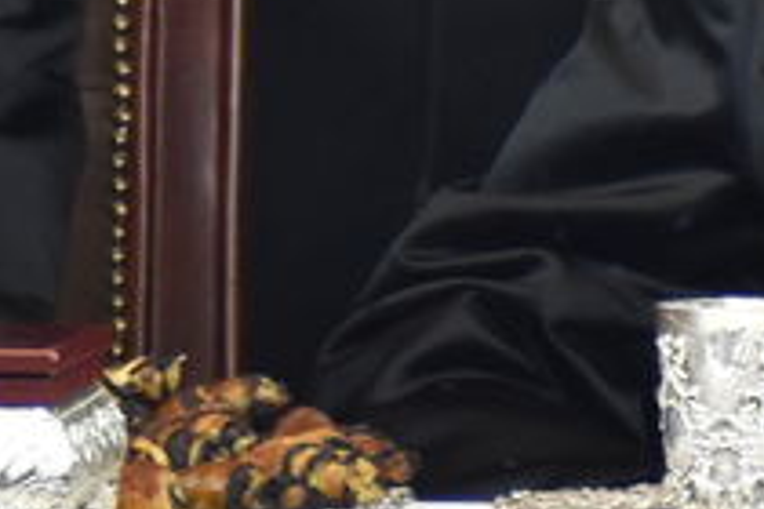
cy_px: -396
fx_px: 16998
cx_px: -367
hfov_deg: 2.6
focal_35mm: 801
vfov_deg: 1.7
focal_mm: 80
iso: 1250
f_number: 5.6
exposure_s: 1/60
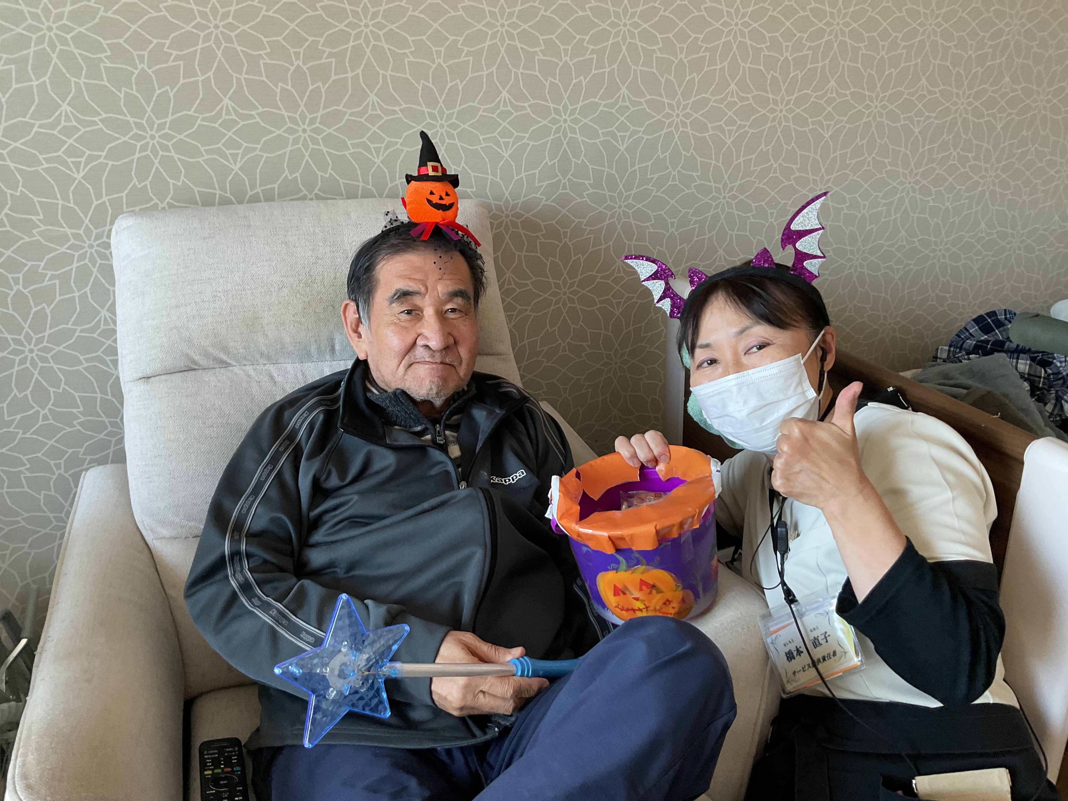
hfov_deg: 61.7
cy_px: 400
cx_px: 534
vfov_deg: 48.2
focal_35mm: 29
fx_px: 895
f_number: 1.8
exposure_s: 1/50
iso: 80
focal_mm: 3
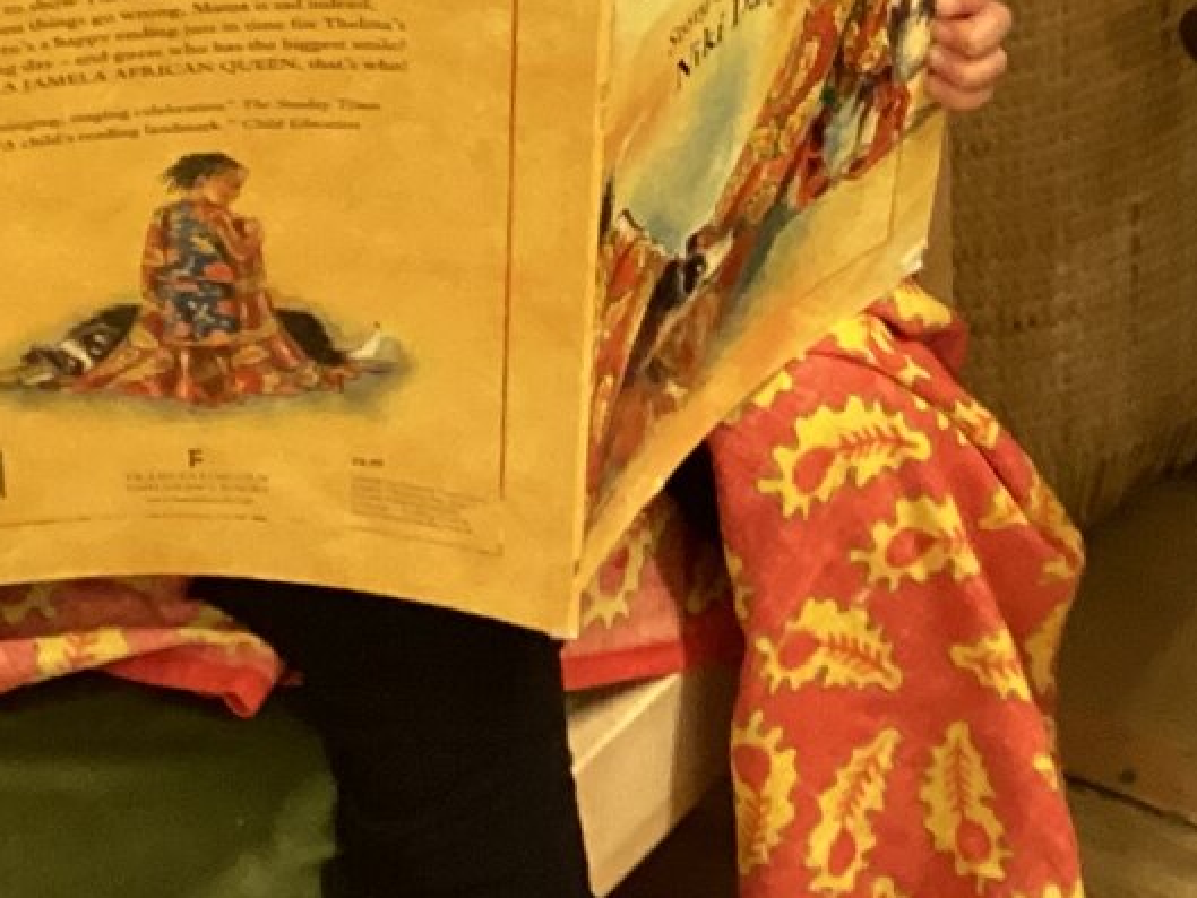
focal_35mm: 120
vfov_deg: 12.3
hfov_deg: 16.3
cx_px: 887
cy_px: 213
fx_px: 4150
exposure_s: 1/33
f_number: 2.4
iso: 250
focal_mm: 3.3
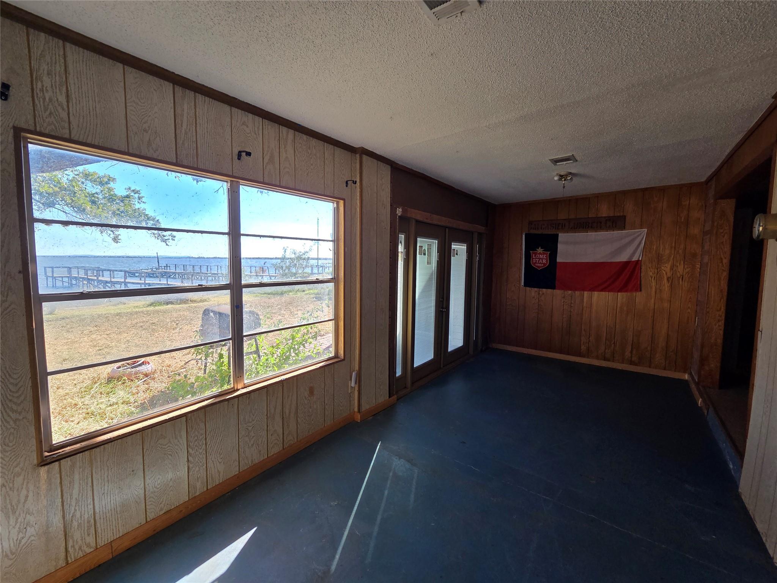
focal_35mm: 13
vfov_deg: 89.9
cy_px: 292
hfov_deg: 106.2
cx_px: 388
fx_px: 292
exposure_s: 1/232
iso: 50
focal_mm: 2.2
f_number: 2.2
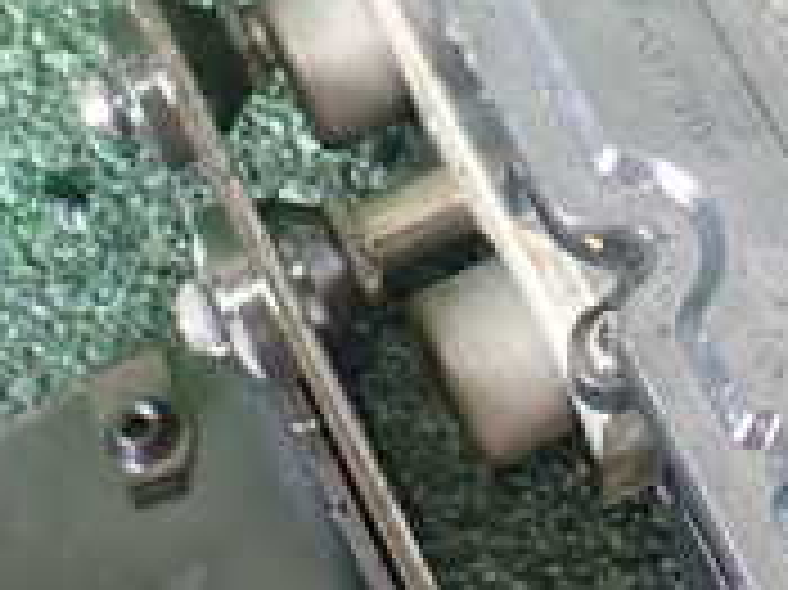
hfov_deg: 19.0
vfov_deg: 14.3
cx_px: 513
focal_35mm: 103
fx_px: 2343
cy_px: 131
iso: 800
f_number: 2.3
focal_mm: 5.4
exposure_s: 1/50
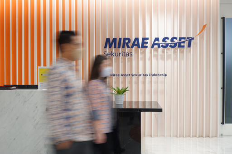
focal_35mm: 42
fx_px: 271
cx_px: 116
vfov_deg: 31.9
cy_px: 77
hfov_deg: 46.4
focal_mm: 28
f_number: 4.5
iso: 250
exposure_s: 1/13
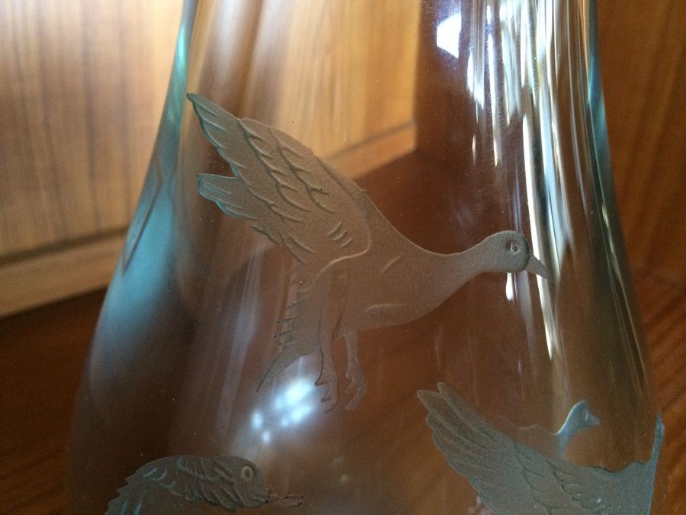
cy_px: 258
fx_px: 595
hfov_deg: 60.0
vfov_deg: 46.8
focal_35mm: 30
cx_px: 343
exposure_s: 1/20
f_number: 2.2
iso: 320
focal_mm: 4.12
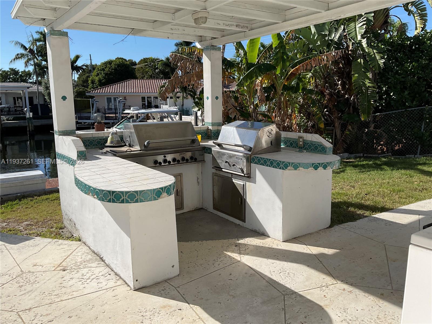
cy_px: 162
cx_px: 216
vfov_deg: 48.2
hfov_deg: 61.7
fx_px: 362
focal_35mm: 29
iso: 16
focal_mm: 3
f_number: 1.8
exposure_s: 1/2801
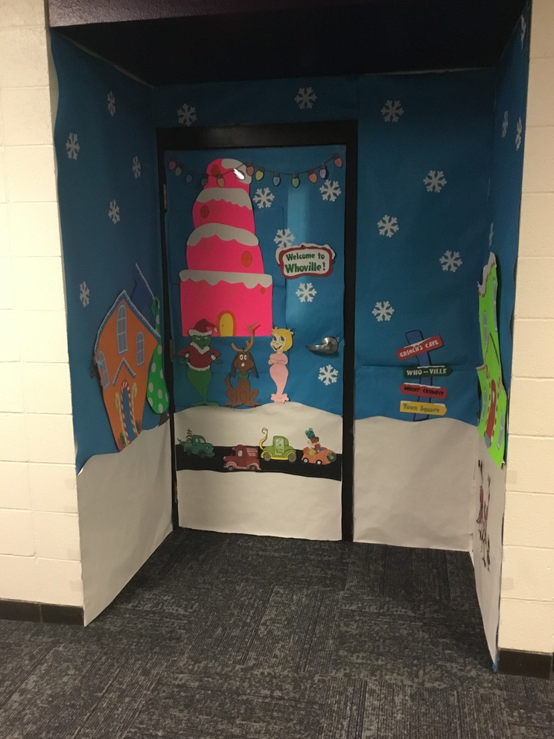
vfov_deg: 56.8
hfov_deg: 44.2
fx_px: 683
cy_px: 358
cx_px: 278
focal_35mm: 32
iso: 200
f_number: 2.4
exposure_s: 1/24
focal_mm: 3.3
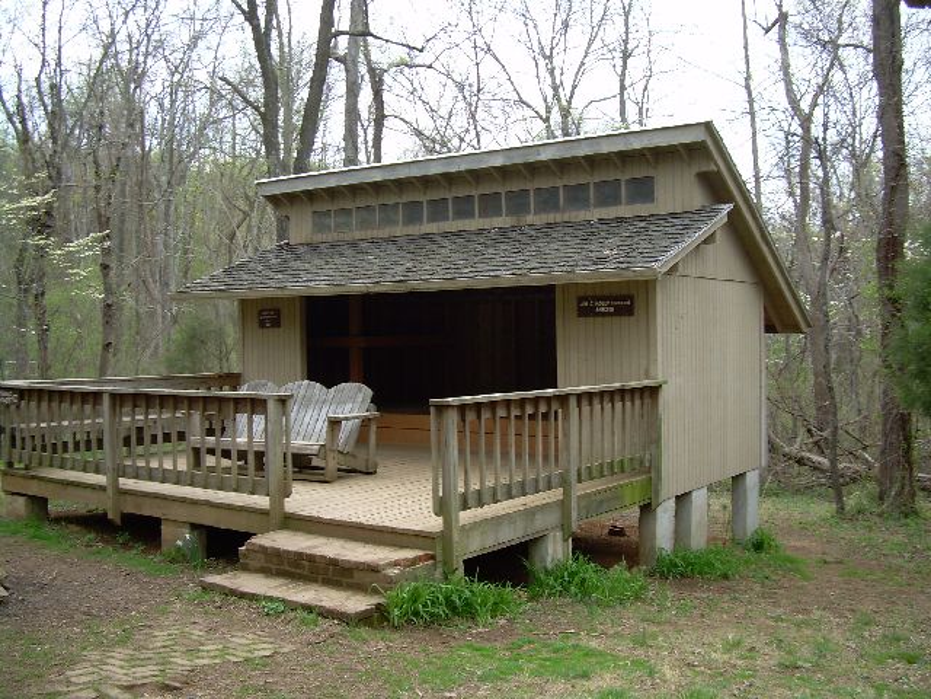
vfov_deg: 37.7
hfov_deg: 49.0
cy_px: 350
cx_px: 466
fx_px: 1022
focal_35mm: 38
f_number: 2.8
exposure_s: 1/92.5
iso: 50
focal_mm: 6.3
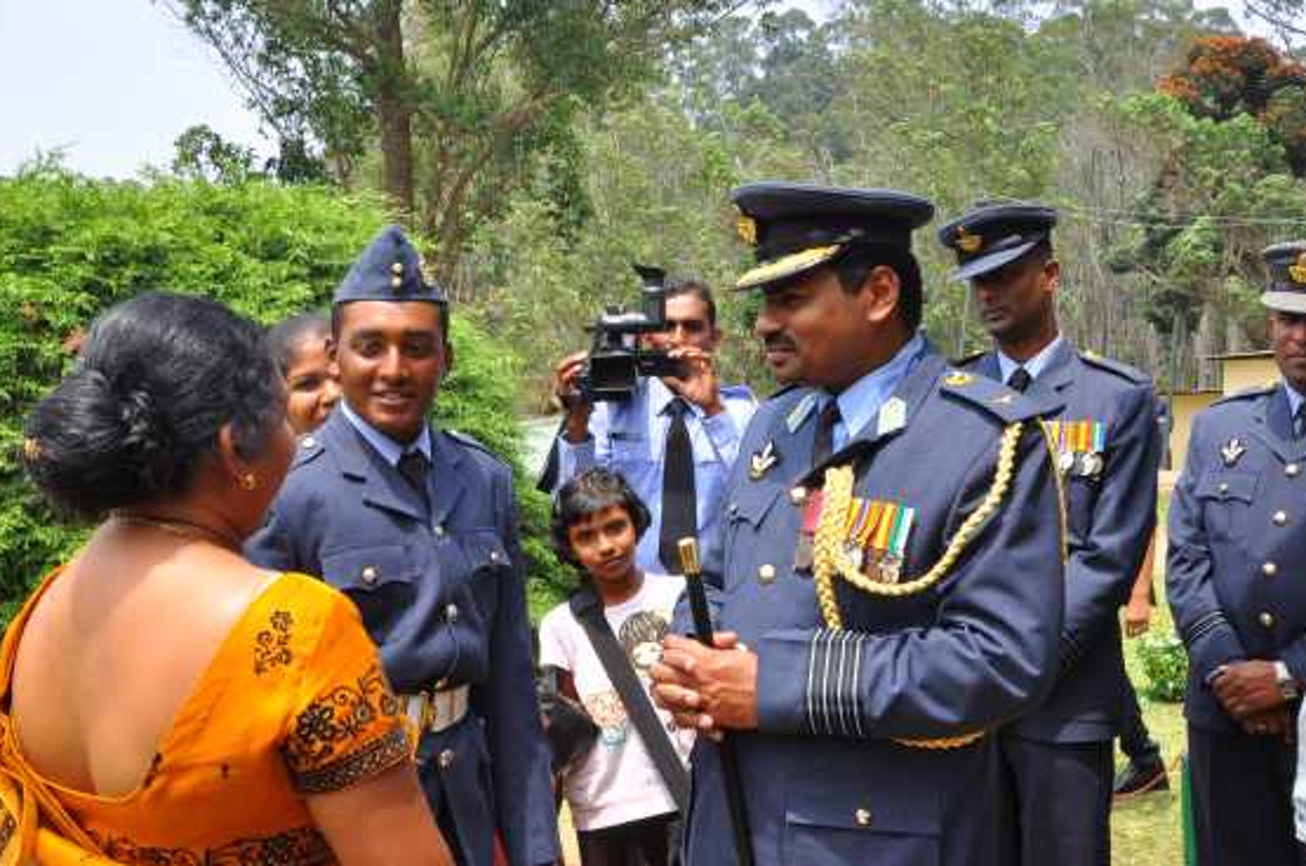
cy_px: 431
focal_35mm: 41
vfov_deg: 32.9
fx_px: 1468
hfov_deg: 47.9
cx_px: 692
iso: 200
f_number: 14
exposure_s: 1/60
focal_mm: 25
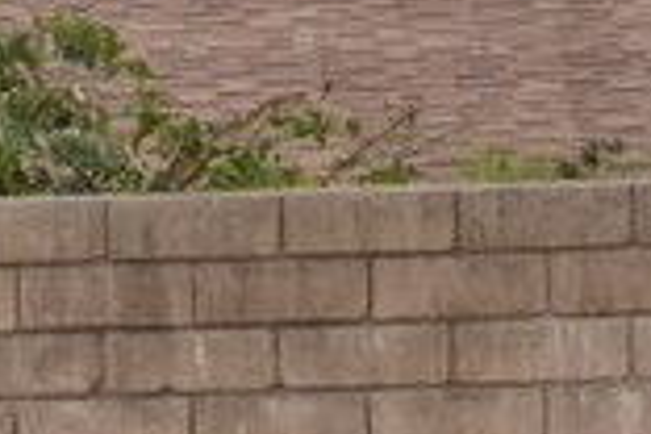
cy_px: 849
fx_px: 6962
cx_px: -887
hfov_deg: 5.2
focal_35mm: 385
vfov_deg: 3.5
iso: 400
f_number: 4.5
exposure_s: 1/60
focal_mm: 50
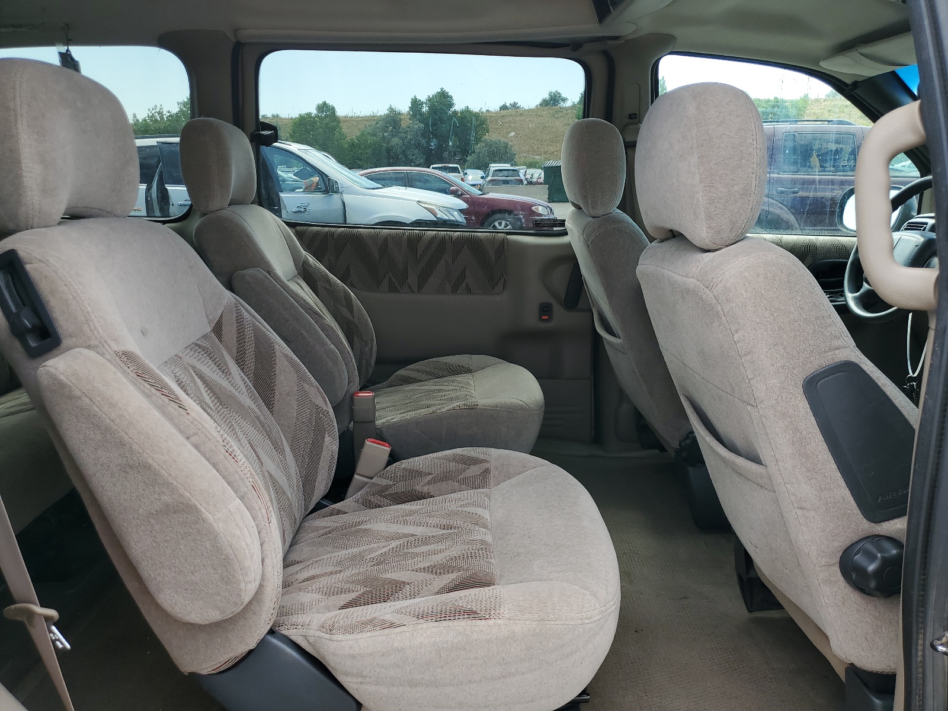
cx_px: 474
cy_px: 356
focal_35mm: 26
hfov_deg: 67.3
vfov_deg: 53.1
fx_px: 712
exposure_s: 1/455
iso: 50
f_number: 1.5
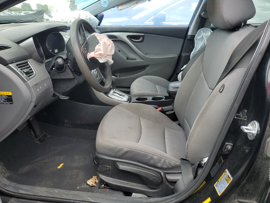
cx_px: 135
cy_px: 102
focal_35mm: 26
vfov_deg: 53.1
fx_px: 203
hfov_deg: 67.3
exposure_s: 1/500
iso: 50
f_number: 1.5
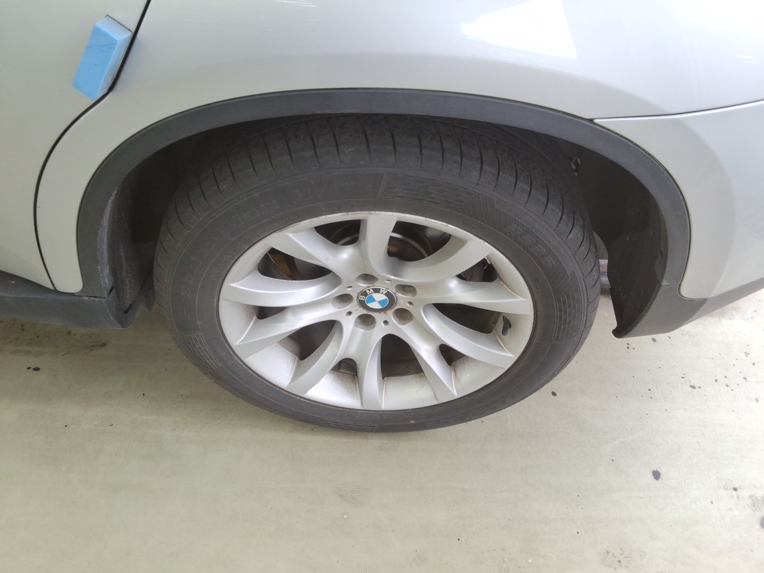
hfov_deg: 63.4
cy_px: 286
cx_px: 382
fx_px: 618
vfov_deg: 49.7
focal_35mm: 28
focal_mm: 2.91
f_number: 1.9
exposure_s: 1/60
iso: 42
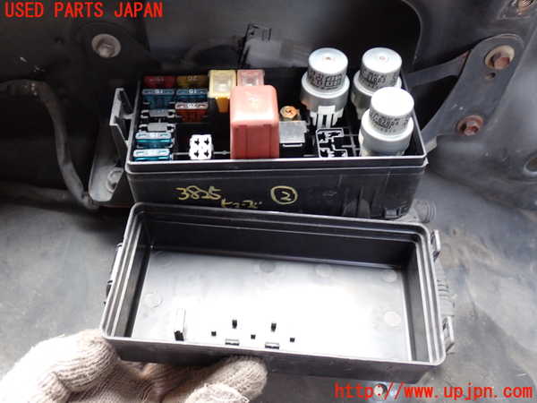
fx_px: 558
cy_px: 202
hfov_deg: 51.4
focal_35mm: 36
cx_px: 268
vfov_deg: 39.7
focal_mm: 6.37
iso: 200
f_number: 2.5
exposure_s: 1/50
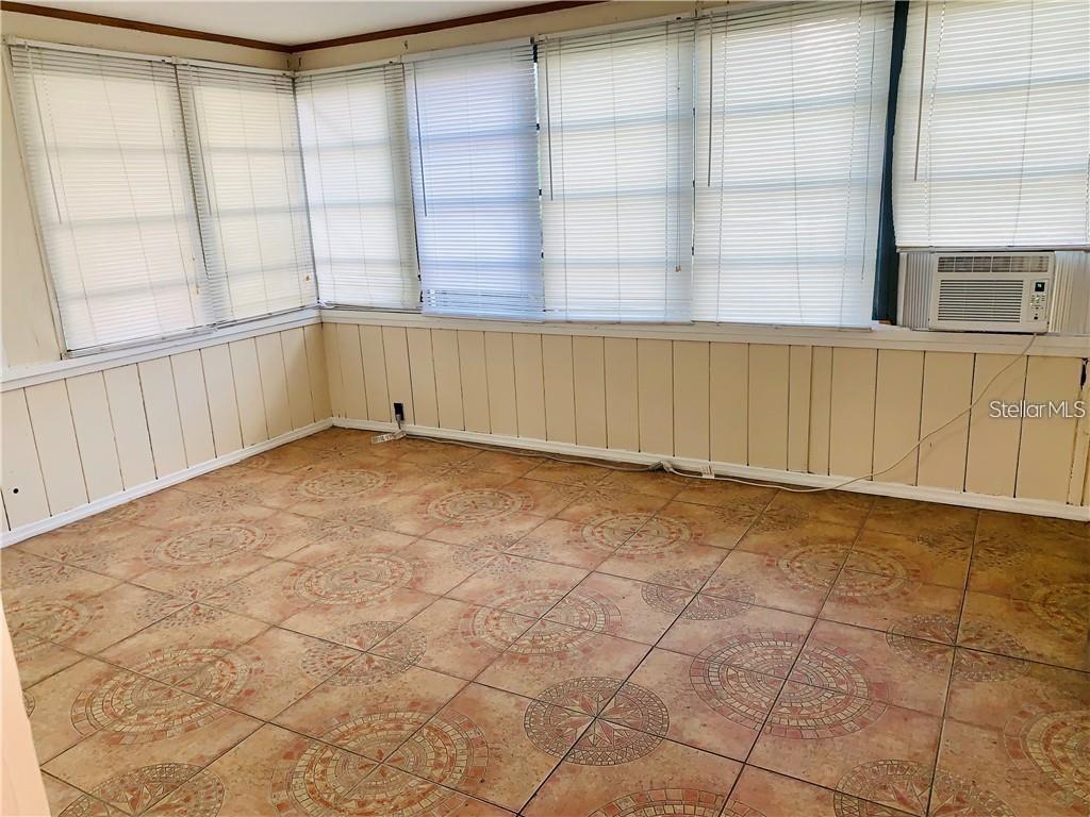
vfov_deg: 53.1
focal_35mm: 26
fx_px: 819
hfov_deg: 67.3
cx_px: 545
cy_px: 408
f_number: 1.8
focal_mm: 4.25
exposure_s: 1/20
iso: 40
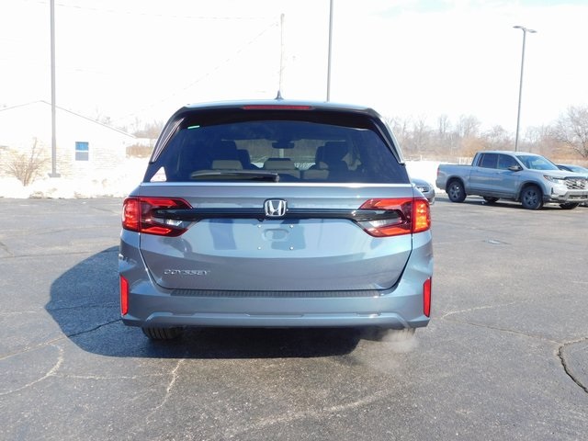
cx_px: 294
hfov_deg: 51.4
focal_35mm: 36
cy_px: 220
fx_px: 612
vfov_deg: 39.7
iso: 125
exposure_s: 1/640
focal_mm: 6.3
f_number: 3.5
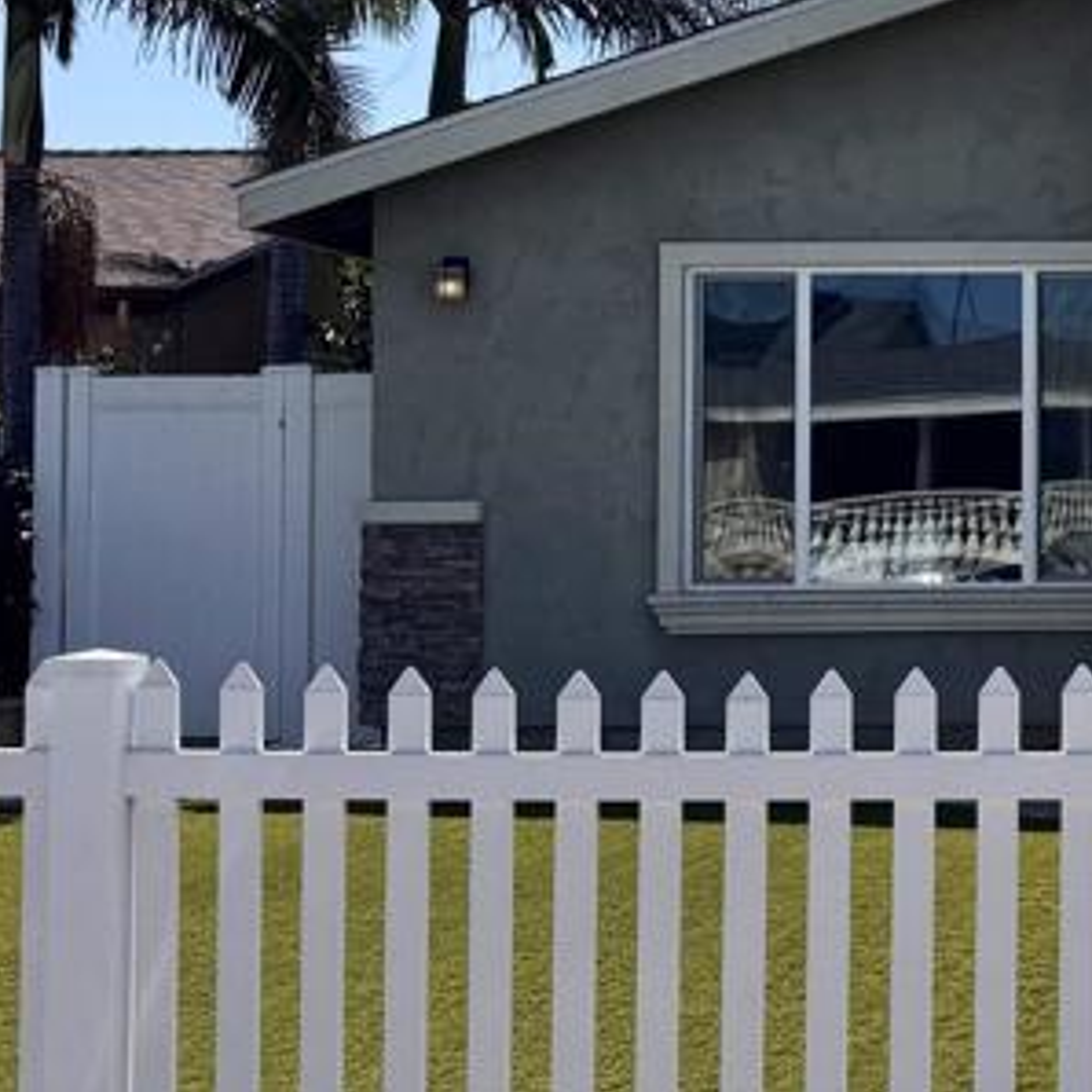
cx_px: 1480
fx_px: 2605
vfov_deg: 23.6
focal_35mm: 73
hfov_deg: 21.1
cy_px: 432
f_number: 1.78
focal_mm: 6.76
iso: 80
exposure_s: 1/6410
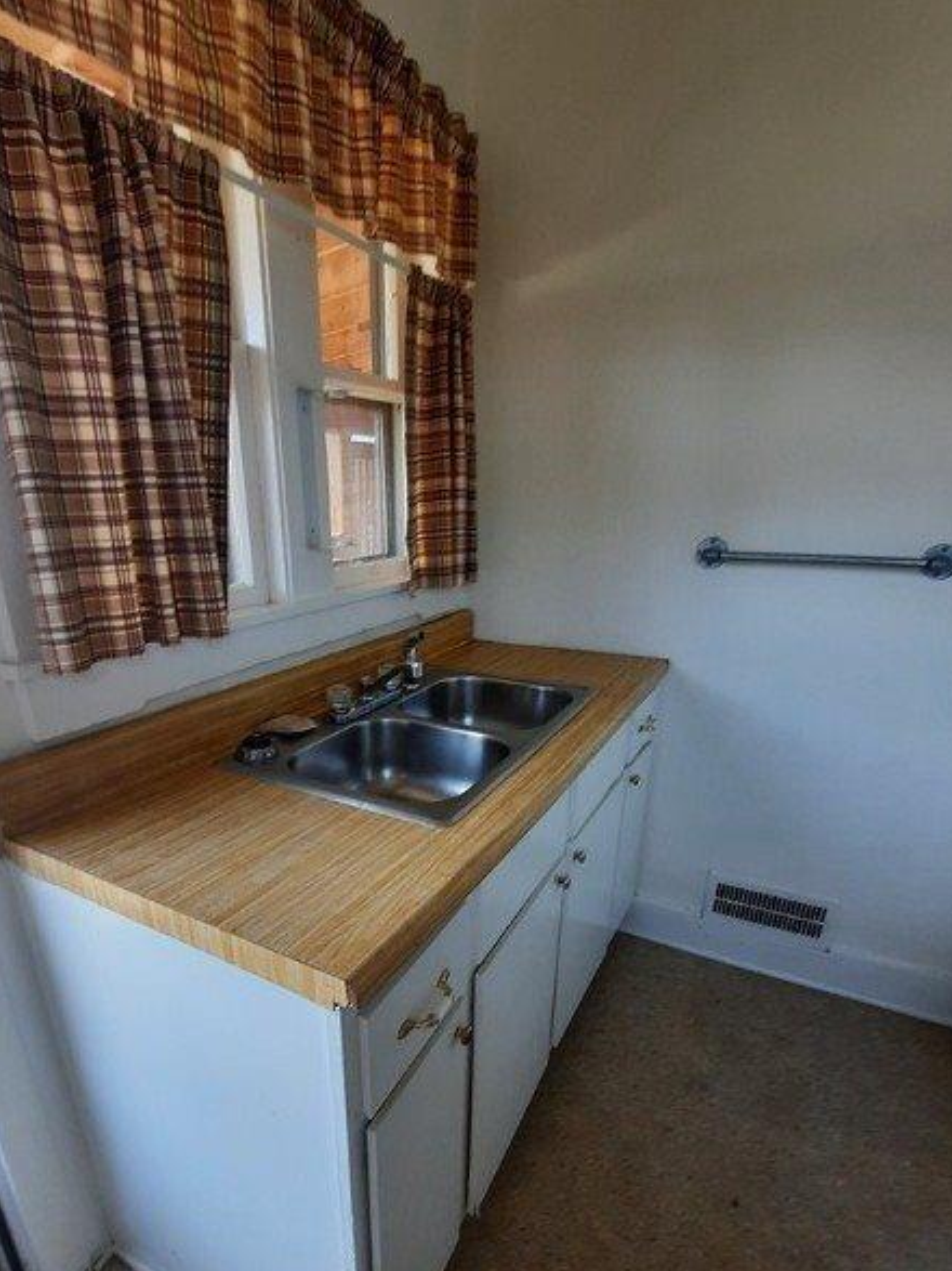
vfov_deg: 89.3
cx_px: 411
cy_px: 792
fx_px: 624
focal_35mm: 17
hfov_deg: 74.3
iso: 50
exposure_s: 1/40
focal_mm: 1.74
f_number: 2.2
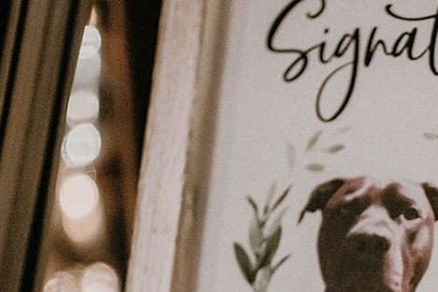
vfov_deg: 11.4
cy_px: 310
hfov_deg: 16.7
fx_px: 1448
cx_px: 470
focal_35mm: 119
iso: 1600
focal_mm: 35
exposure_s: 1/160
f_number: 1.4
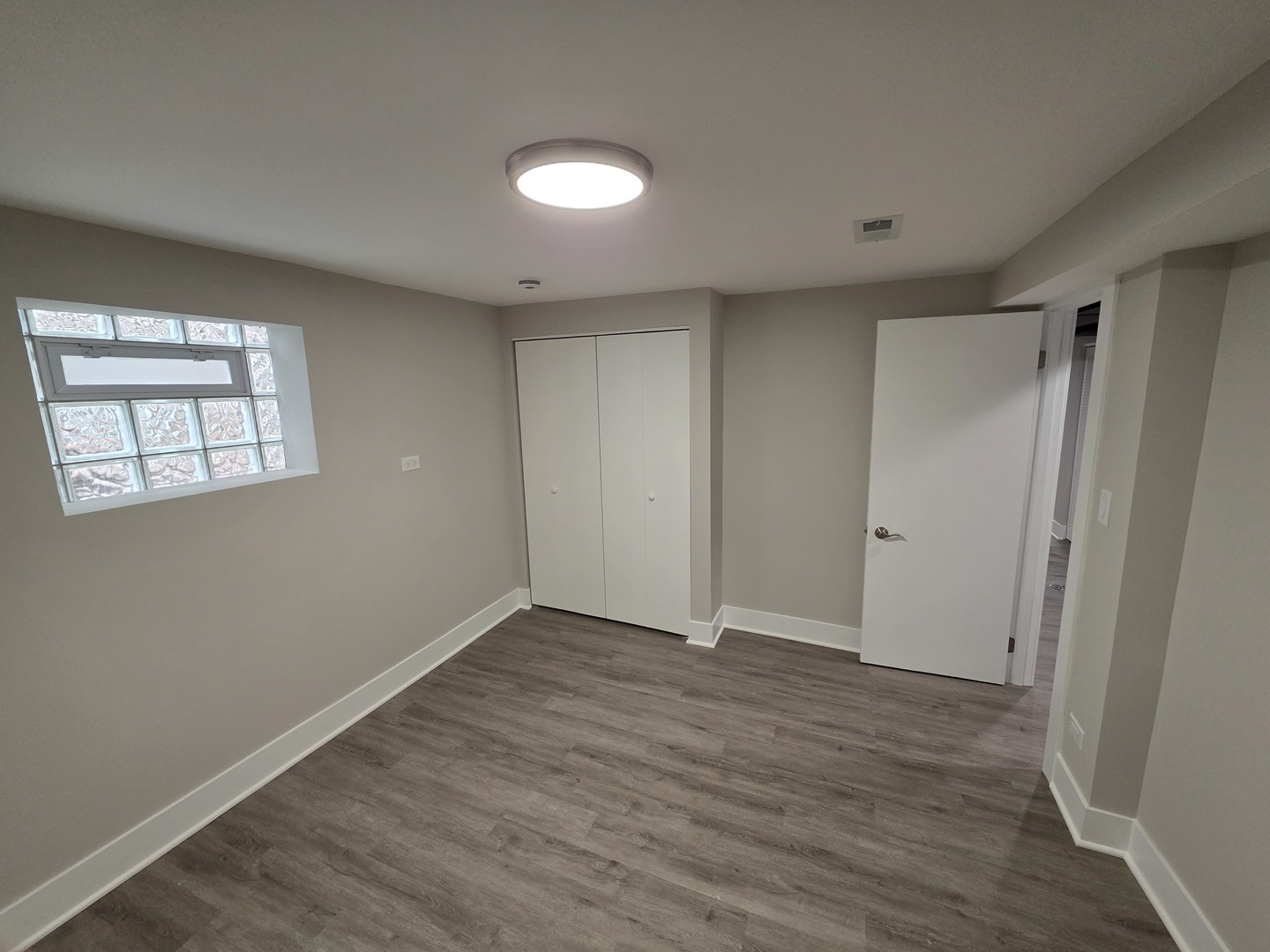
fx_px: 477
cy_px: 476
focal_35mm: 13
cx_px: 635
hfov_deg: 106.2
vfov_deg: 89.9
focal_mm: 2.2
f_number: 1.9
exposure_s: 1/120
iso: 250
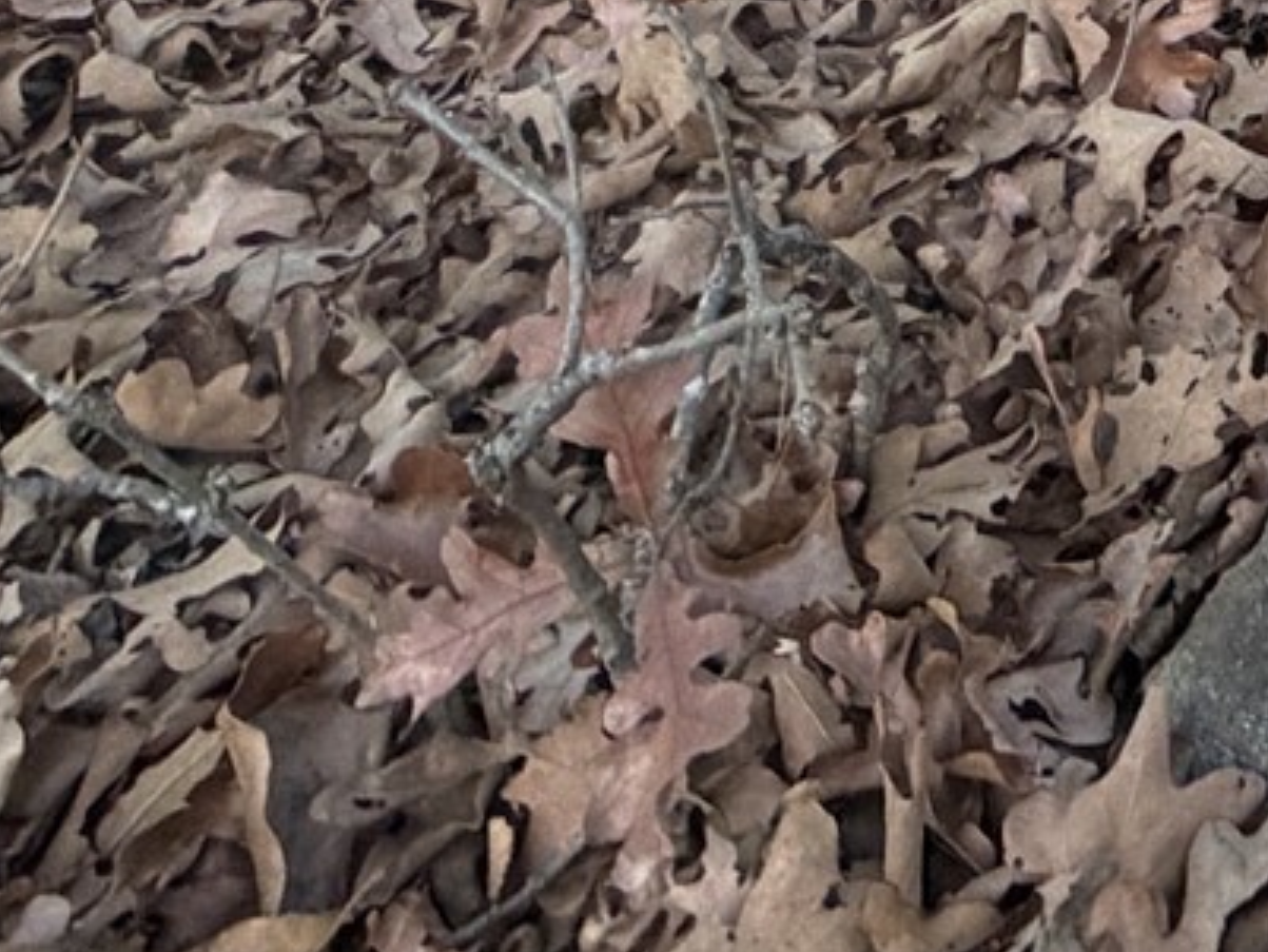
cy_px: -1056
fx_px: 2455
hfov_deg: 24.1
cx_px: 1783
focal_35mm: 67
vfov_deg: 16.0
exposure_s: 1/121
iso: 250
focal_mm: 2.22
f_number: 2.2
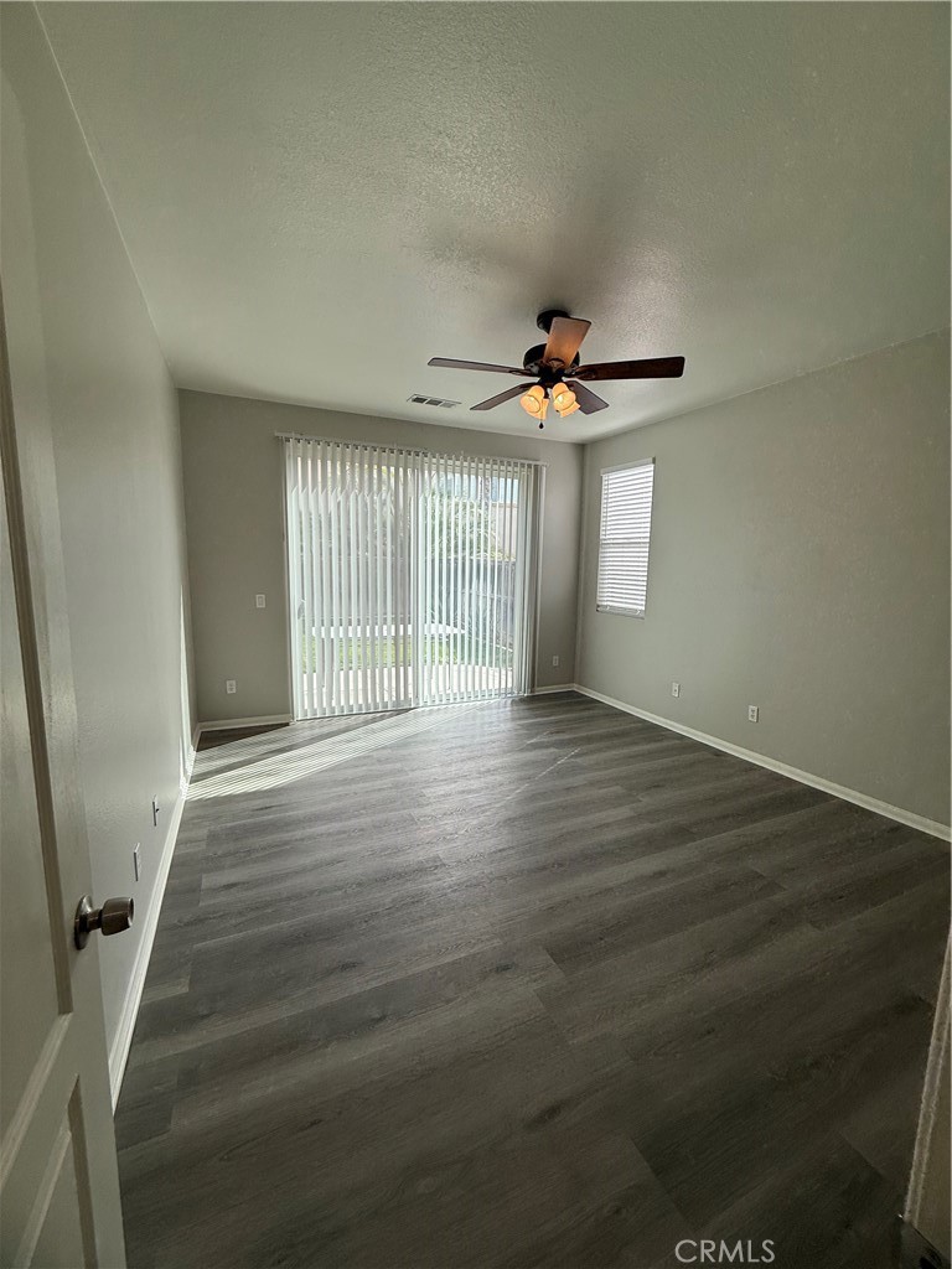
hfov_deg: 85.7
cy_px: 634
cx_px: 476
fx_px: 513
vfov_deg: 102.1
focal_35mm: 14
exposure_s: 1/288
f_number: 2.2
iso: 50
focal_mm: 2.22
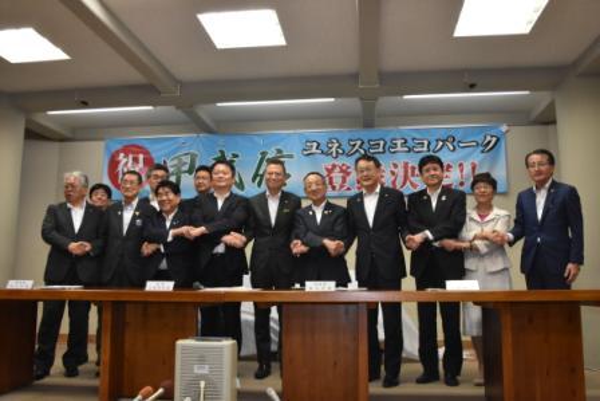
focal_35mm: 32
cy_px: 200
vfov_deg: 41.7
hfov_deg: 59.5
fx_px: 525
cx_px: 300
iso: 2000
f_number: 9
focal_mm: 21
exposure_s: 1/125
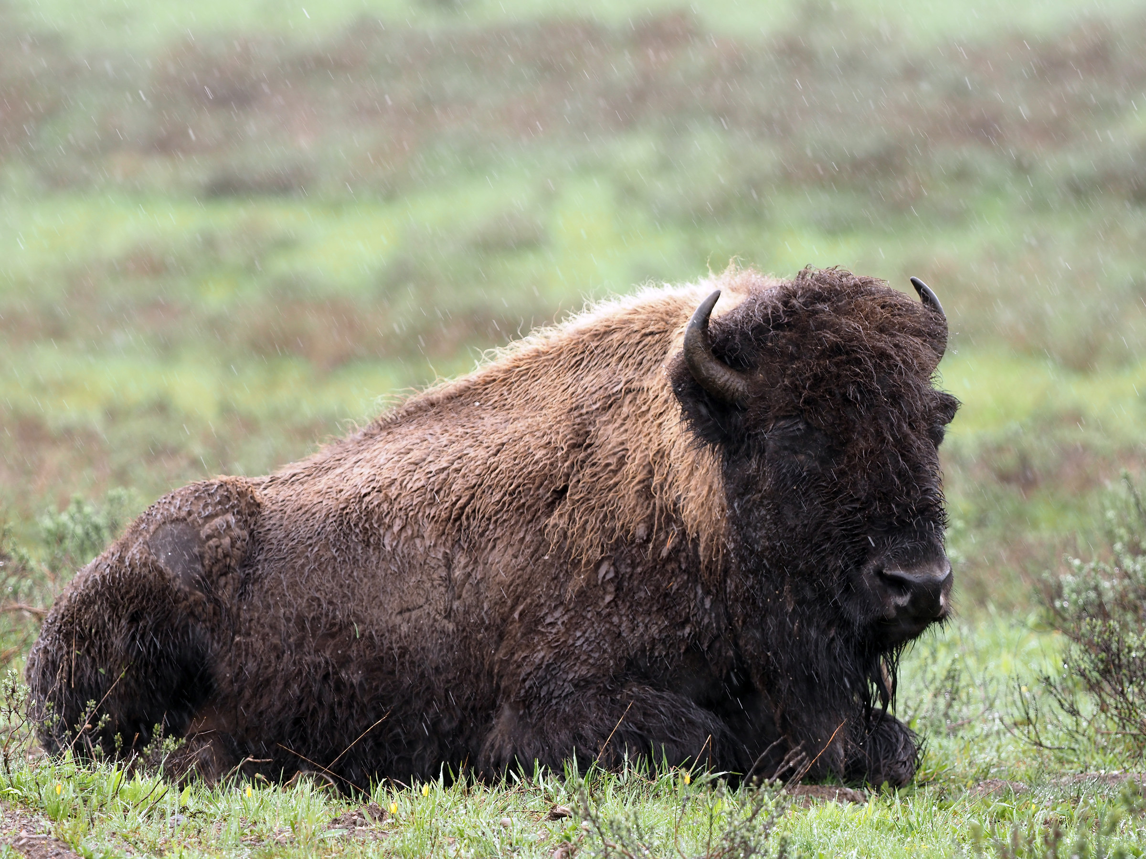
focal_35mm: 601
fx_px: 19897
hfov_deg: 3.3
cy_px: 430
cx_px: 573
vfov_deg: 2.5
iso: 250
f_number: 4.5
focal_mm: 300
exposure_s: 1/250
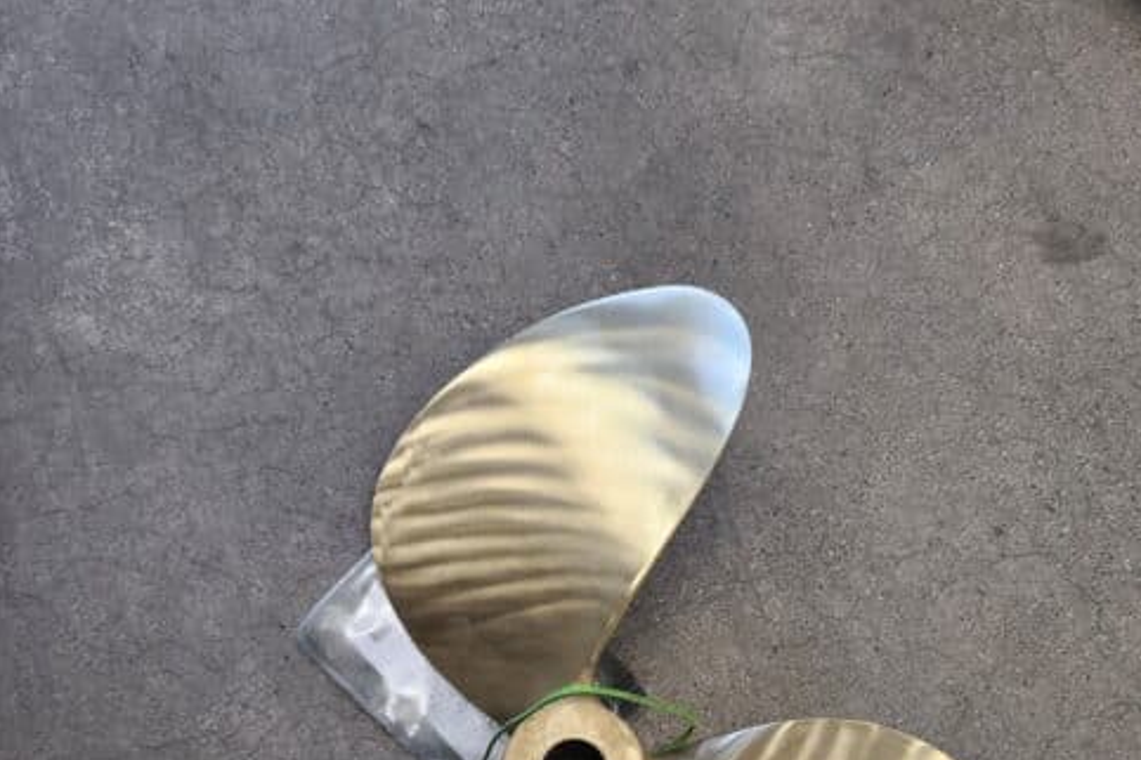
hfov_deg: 57.2
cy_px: 707
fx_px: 1046
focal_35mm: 33
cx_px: 586
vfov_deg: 37.0
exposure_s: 1/120
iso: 200
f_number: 1.8
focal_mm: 6.4
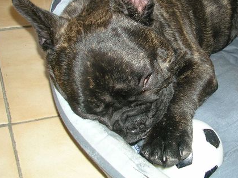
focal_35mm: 58
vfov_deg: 25.0
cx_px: 167
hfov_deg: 32.8
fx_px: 399
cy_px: 52
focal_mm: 5.8
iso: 50
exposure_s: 1/60.1
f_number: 2.8
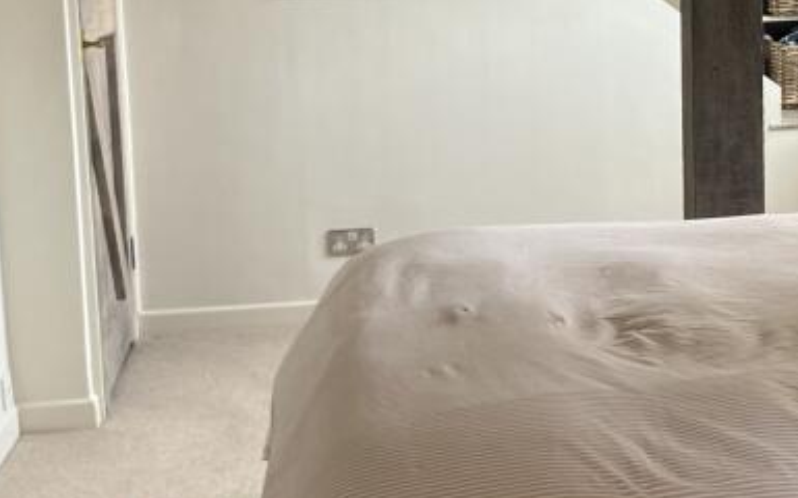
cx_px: 713
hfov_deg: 25.4
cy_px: 129
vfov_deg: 16.4
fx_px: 1717
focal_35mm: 79
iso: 80
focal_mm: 3.99
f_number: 1.8
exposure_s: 1/100
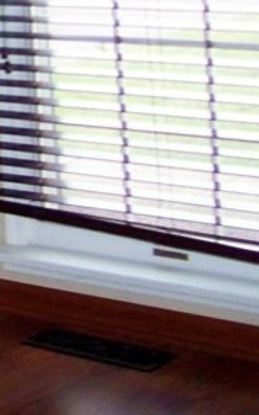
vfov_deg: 14.7
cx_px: -435
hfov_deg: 8.5
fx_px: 1548
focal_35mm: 137
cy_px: -95
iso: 200
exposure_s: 1/60
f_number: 2.7
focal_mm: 6
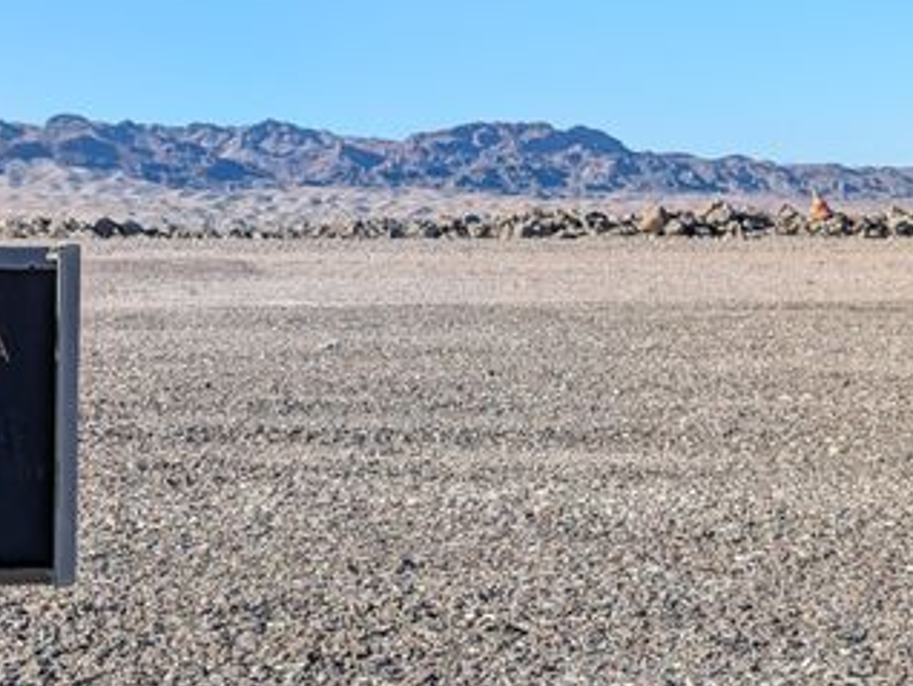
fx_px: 2032
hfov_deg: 25.0
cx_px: 235
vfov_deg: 19.1
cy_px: 221
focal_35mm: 77
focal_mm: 6.9
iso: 21
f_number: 1.68
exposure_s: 1/806
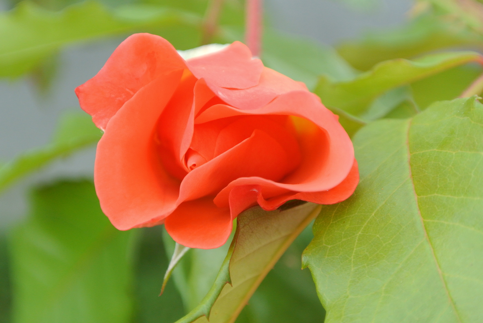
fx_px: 1088
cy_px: 162
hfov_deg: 25.0
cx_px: 242
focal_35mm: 81
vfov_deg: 16.9
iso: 400
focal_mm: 30
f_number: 5.6
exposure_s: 1/60
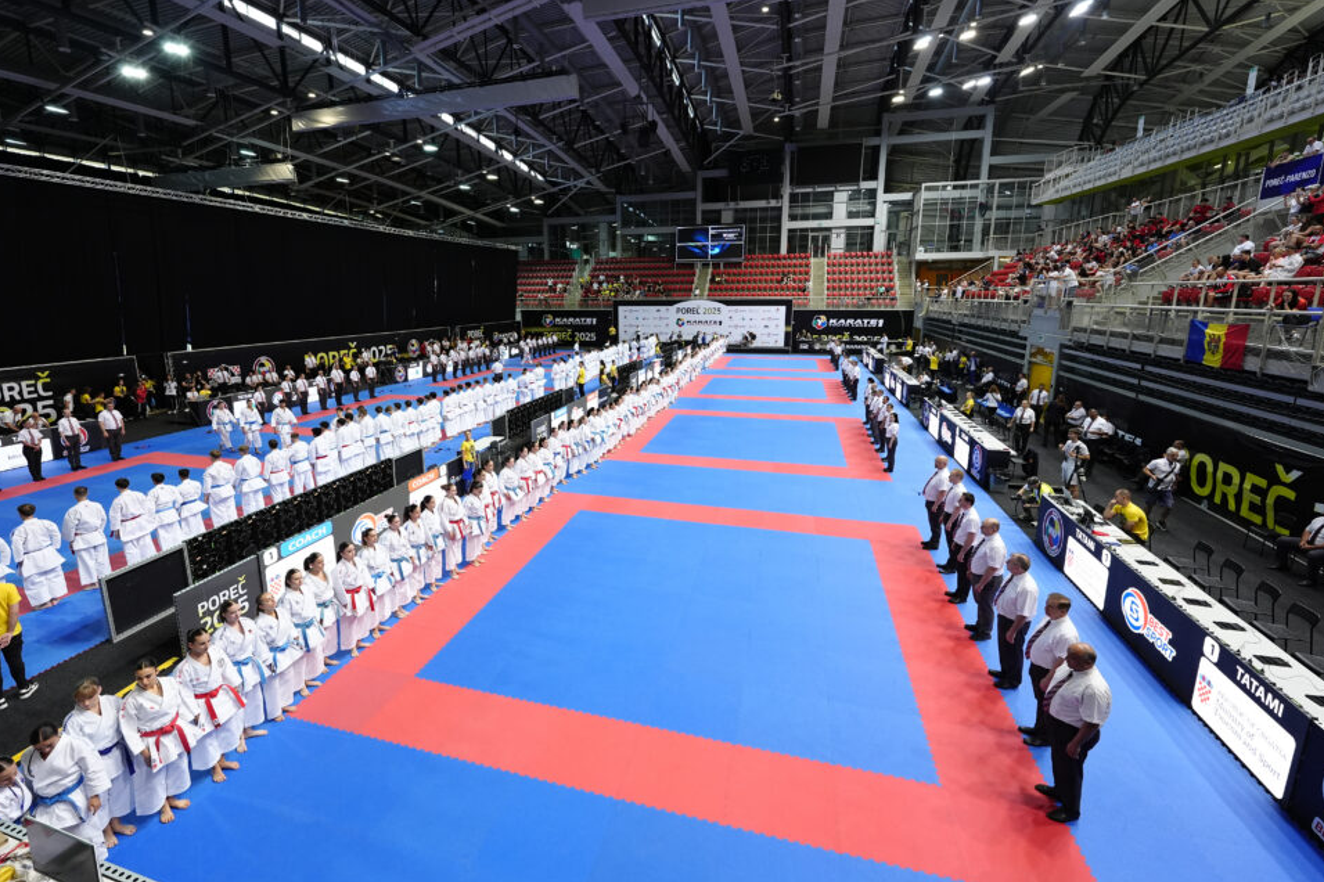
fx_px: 552
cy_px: 415
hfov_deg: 100.3
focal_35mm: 15
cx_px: 625
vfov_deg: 77.2
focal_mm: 14
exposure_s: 1/500
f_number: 4
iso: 2000
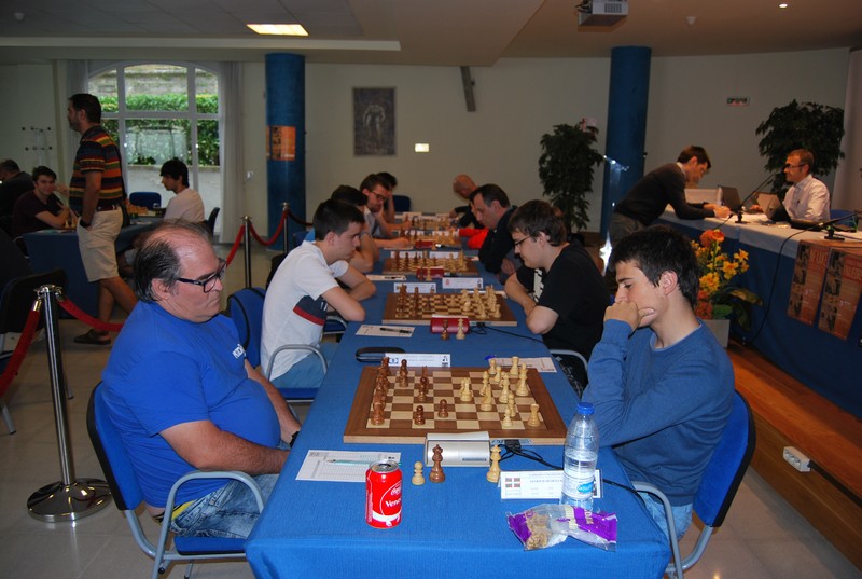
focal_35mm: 27
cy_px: 290
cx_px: 431
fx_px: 648
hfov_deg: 67.3
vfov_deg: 48.1
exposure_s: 1/60
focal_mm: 18
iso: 200
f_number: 3.5
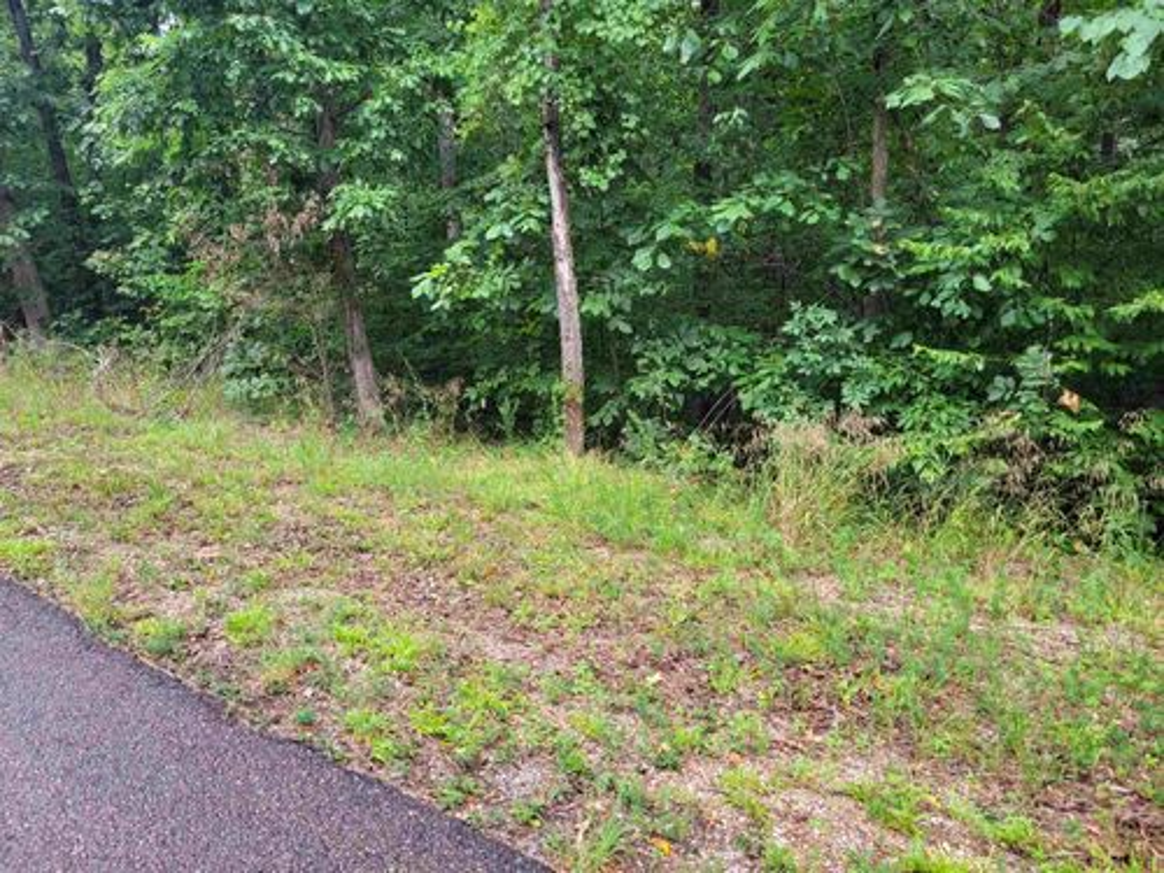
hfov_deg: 67.3
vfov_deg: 53.1
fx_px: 874
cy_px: 436
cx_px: 582
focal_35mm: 26
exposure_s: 1/153
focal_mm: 5.4
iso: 40
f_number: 1.8
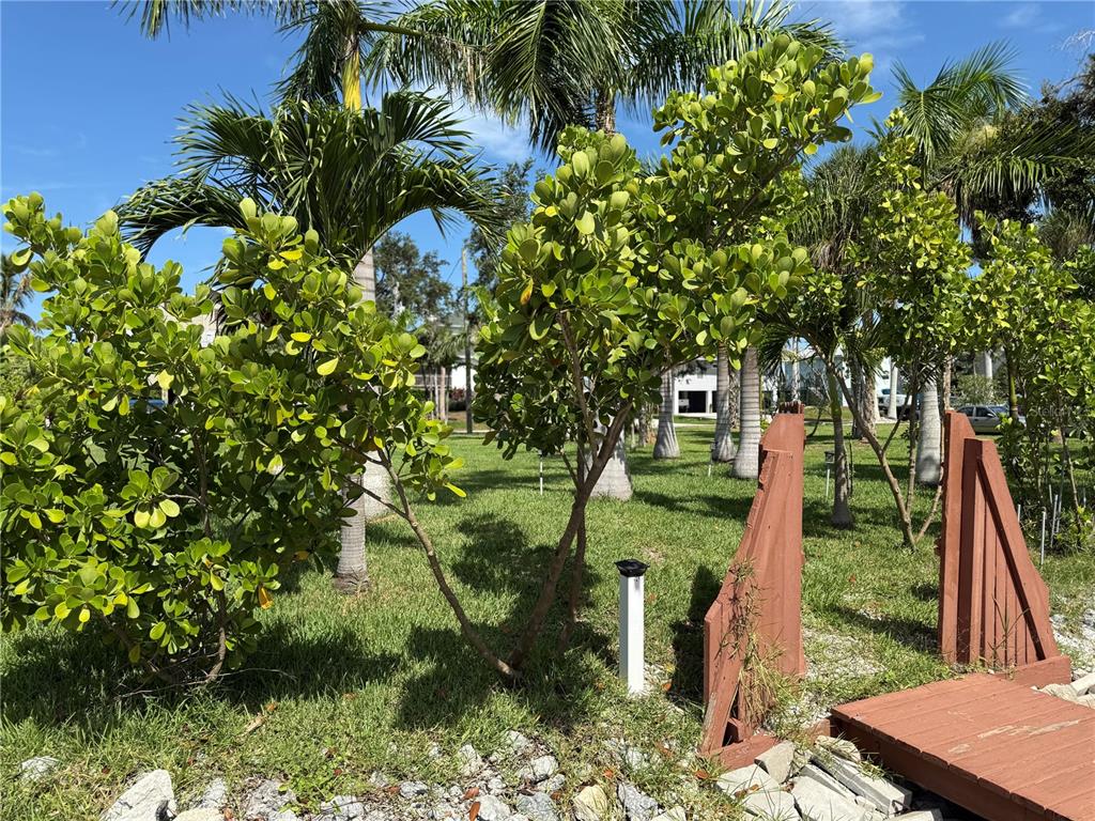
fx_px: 759
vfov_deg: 56.8
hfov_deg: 71.6
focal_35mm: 24
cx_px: 548
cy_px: 410
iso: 80
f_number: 1.78
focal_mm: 6.76
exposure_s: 1/3584
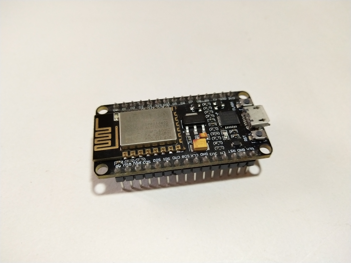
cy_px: 132
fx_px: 304
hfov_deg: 60.0
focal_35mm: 30
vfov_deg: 46.8
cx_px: 176
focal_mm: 3.95
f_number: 1.8
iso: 310
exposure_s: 1/50
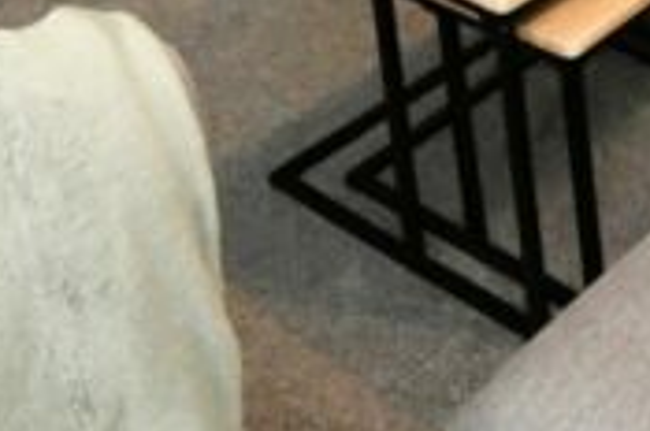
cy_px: -407
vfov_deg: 13.5
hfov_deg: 21.7
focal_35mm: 88
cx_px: 747
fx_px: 1586
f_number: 10
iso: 6400
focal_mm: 15
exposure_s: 1/60
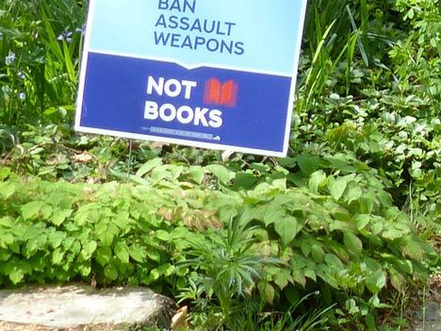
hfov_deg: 11.1
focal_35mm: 162
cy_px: -16
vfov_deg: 9.1
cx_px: 858
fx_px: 2064
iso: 100
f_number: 4
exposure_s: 1/160
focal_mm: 6.4
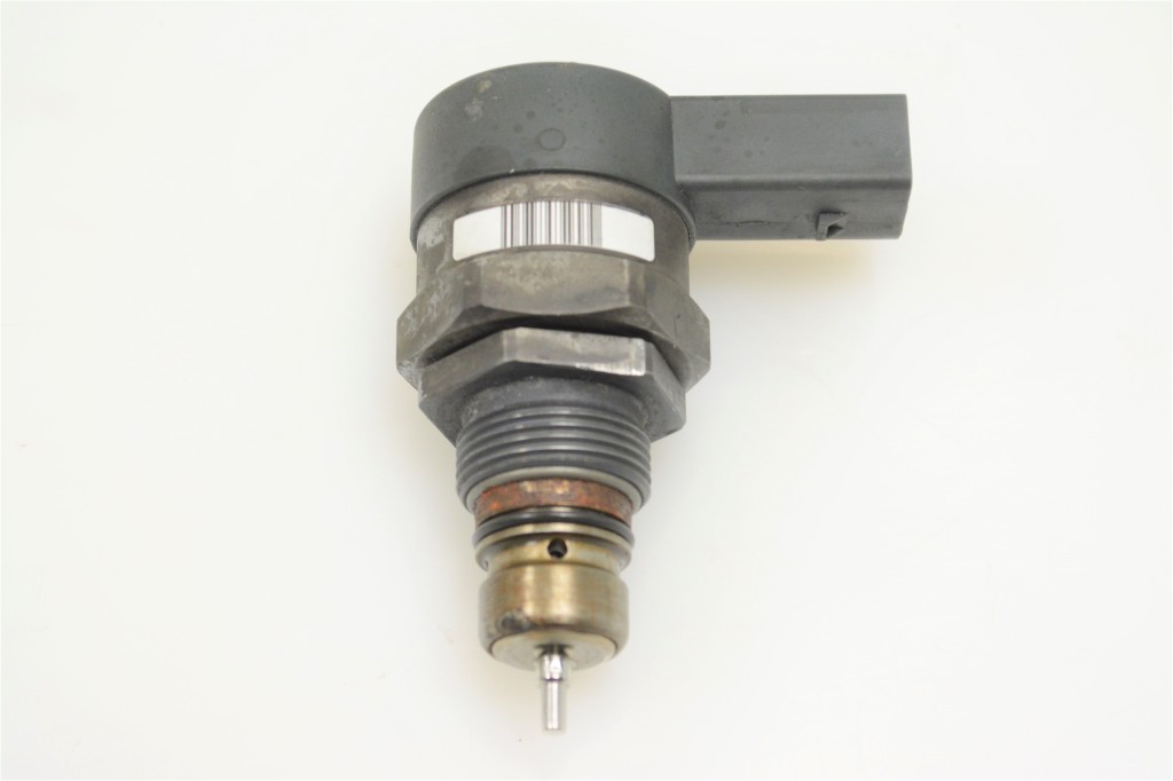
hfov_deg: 24.6
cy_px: 390
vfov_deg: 16.5
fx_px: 2687
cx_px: 586
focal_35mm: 82
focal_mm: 55
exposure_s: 1/200
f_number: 7.1
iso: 2000
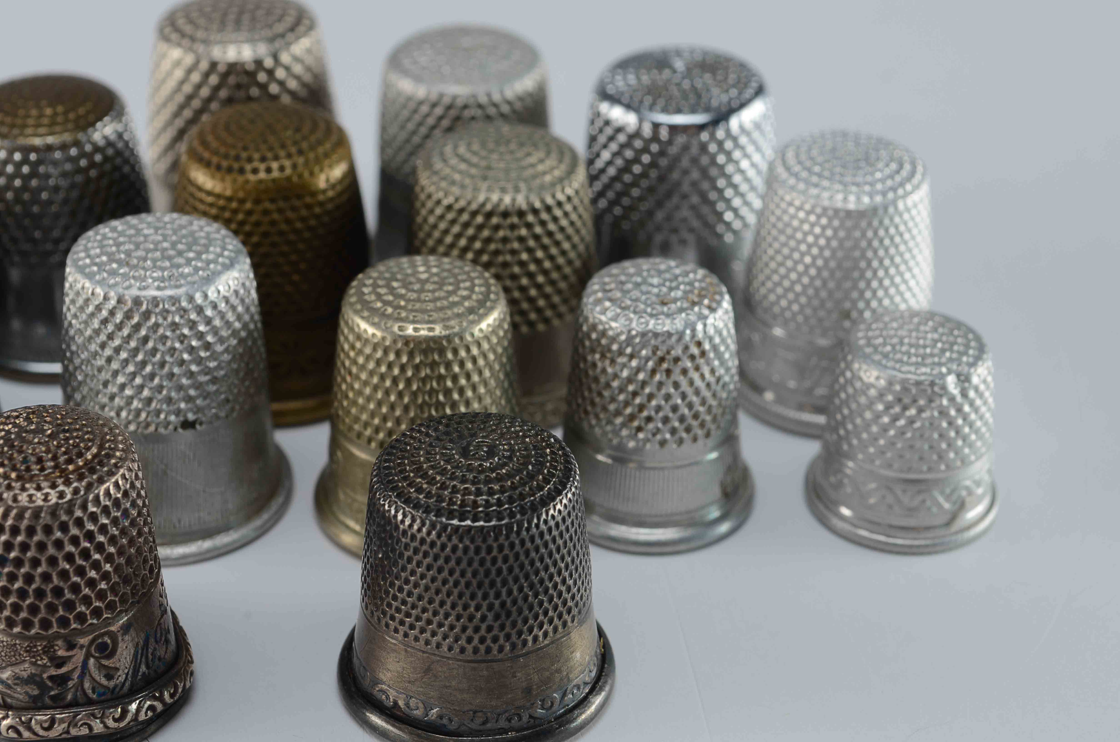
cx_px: 560
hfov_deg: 24.7
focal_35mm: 82
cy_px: 371
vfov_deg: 16.5
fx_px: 2561
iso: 100
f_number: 14
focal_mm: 55
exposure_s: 1/80
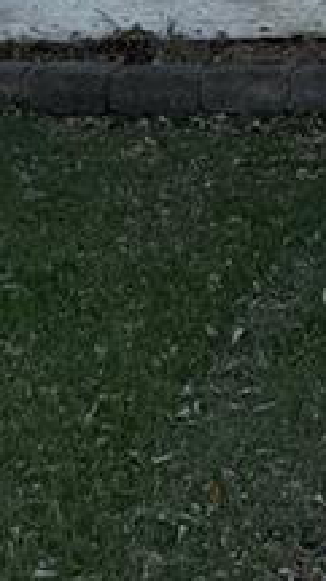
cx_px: 814
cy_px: -315
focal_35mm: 124
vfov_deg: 15.8
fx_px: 1912
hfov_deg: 8.7
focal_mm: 6.76
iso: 100
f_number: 1.78
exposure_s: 1/2525
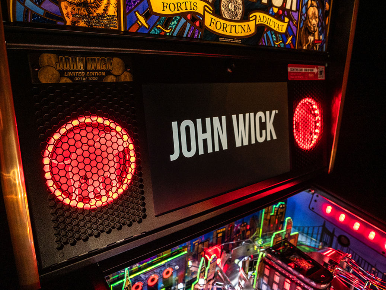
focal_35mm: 26
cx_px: 193
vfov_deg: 53.1
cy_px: 145
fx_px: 290
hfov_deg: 67.3
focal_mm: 12
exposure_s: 1/125
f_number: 3.5
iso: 800
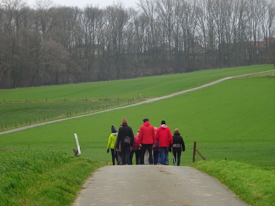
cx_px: 138
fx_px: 1454
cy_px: 103
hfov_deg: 10.8
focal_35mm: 183
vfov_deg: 8.1
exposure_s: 1/200
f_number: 5.6
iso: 400
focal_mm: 31.31
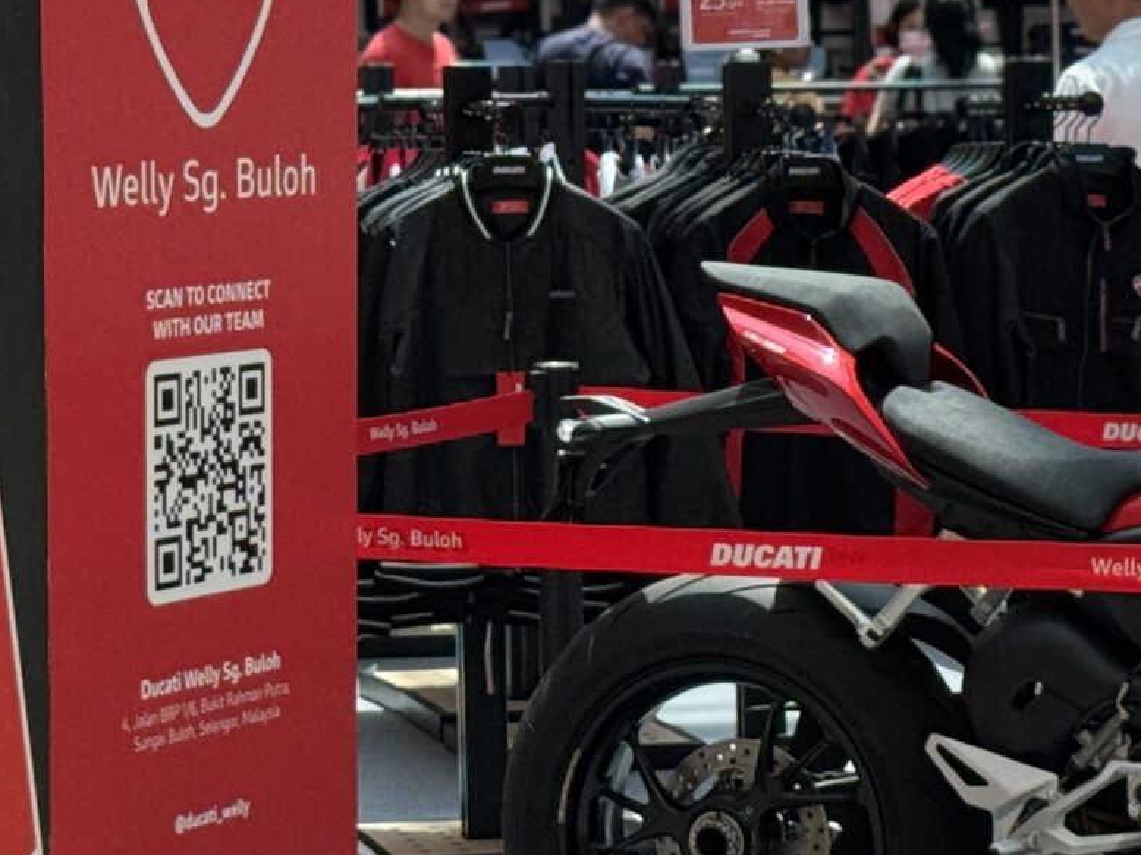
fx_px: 5206
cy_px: 685
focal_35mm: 158
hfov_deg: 12.5
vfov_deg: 9.4
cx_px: 736
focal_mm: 6.76
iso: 64
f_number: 1.78
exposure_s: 1/1458
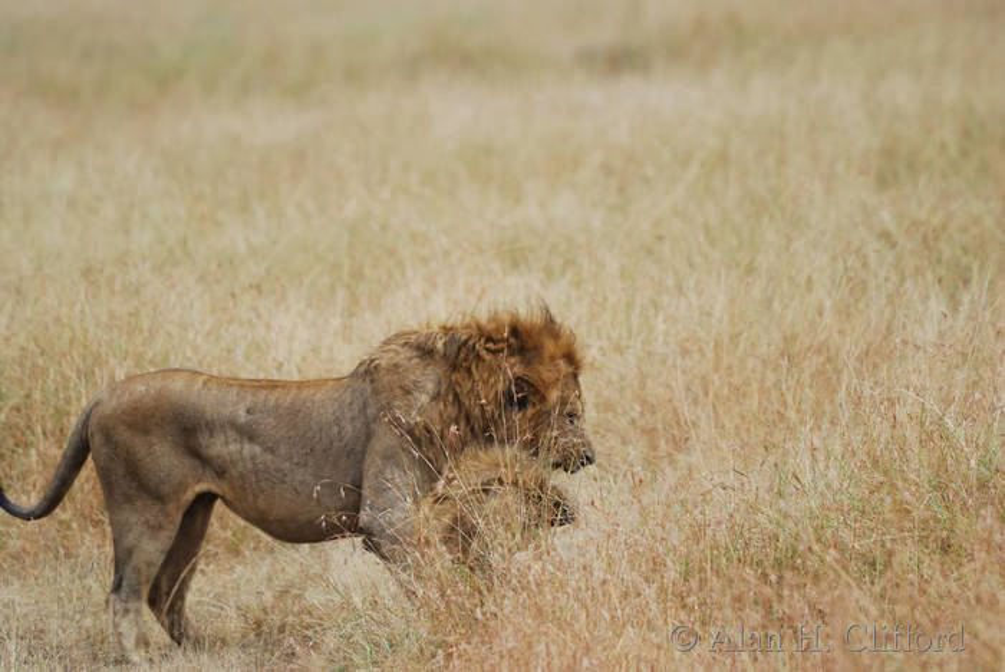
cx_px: 502
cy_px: 336
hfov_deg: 3.4
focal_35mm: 600
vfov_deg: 2.3
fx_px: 16763
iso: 450
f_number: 5.6
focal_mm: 400
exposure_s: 1/400
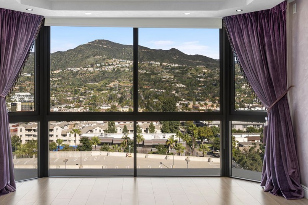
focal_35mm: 38
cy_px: 91
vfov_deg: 35.0
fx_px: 325
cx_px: 135
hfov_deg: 50.6
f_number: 8
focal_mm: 30
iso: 125
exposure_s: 1/25
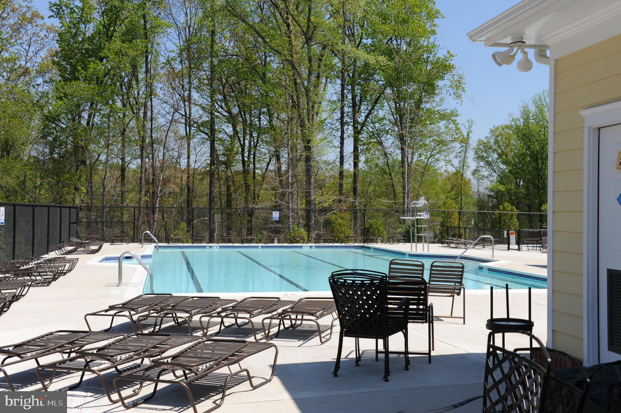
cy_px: 206
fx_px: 724
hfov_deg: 46.4
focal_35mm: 42
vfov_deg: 31.8
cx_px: 310
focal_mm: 42
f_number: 10
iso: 200
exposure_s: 1/400
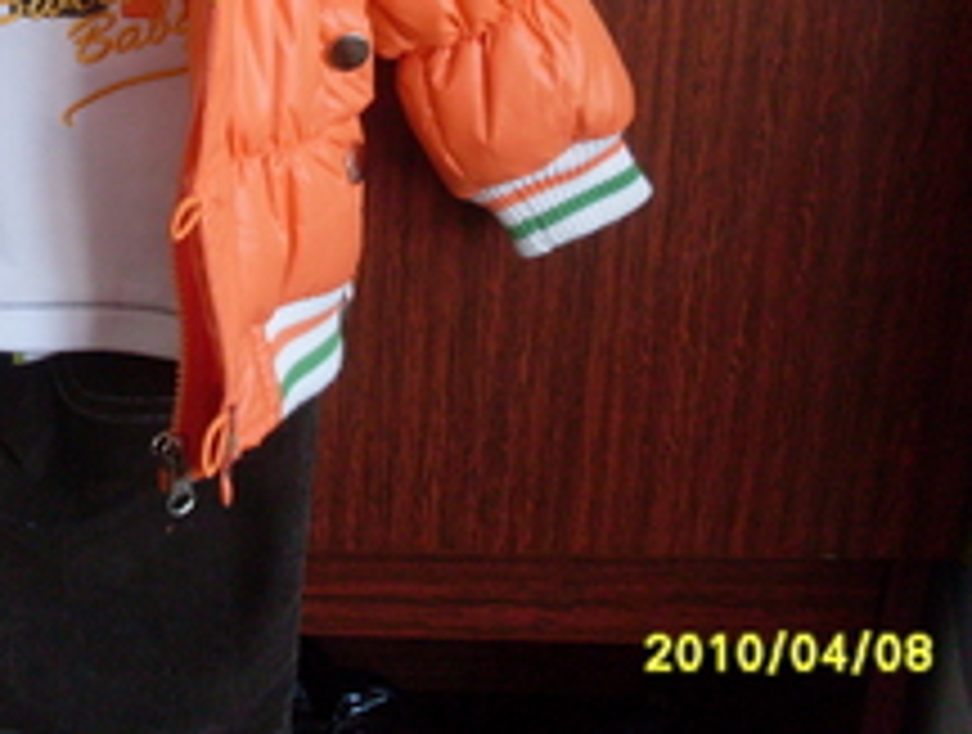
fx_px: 2223
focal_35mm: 79
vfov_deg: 18.4
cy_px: 41
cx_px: 36
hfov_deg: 23.8
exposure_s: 1/60
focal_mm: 6.3
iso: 100
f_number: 2.8
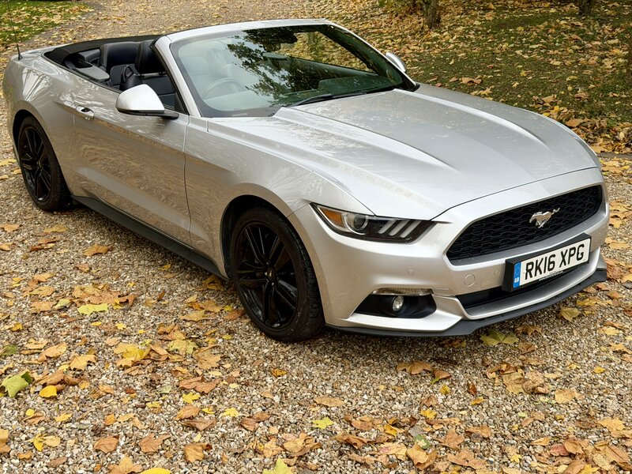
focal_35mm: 48
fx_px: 876
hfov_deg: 39.7
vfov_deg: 30.3
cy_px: 237
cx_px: 316
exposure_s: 1/229
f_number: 1.78
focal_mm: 6.76
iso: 64
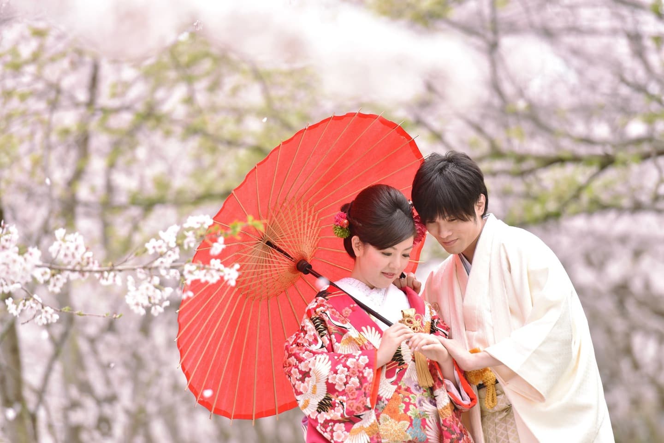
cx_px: 332
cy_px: 222
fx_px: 3690
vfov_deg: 6.9
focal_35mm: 200
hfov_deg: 10.3
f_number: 4
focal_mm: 200
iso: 1000
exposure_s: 1/2000
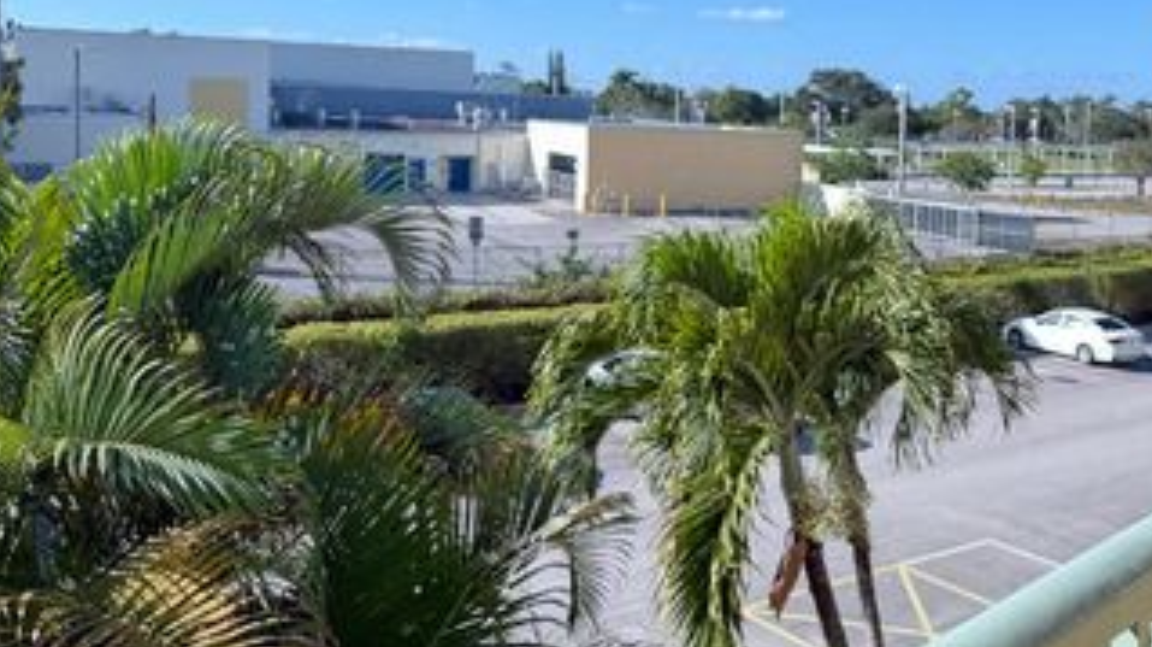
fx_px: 1252
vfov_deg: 28.7
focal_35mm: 41
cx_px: 878
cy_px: 201
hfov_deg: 47.4
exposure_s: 1/584
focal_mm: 6.76
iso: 80
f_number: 1.78
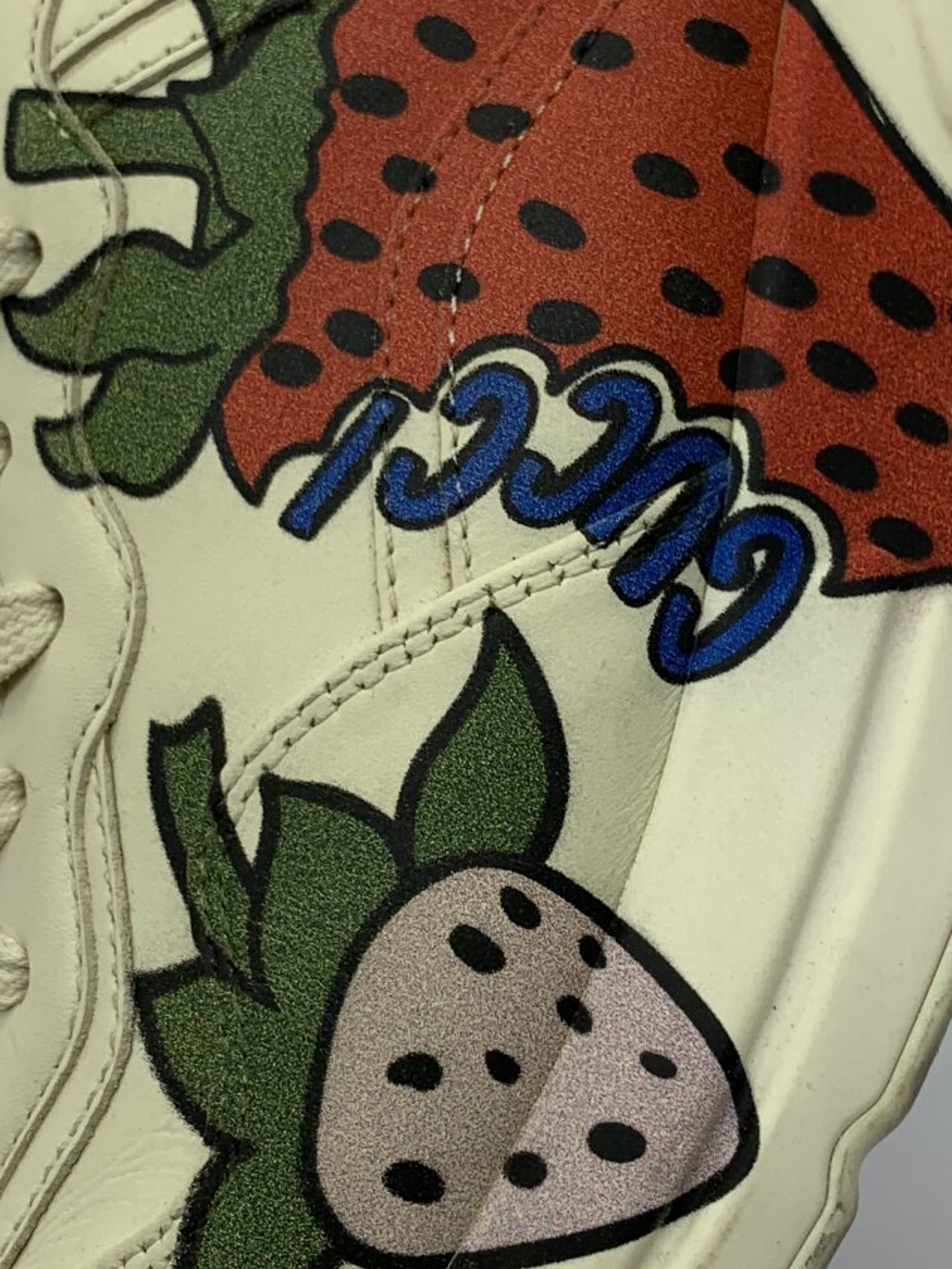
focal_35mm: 66
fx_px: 2420
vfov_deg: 29.3
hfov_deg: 22.2
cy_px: 505
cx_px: 617
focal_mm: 4.25
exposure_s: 1/141
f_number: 1.8
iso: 25
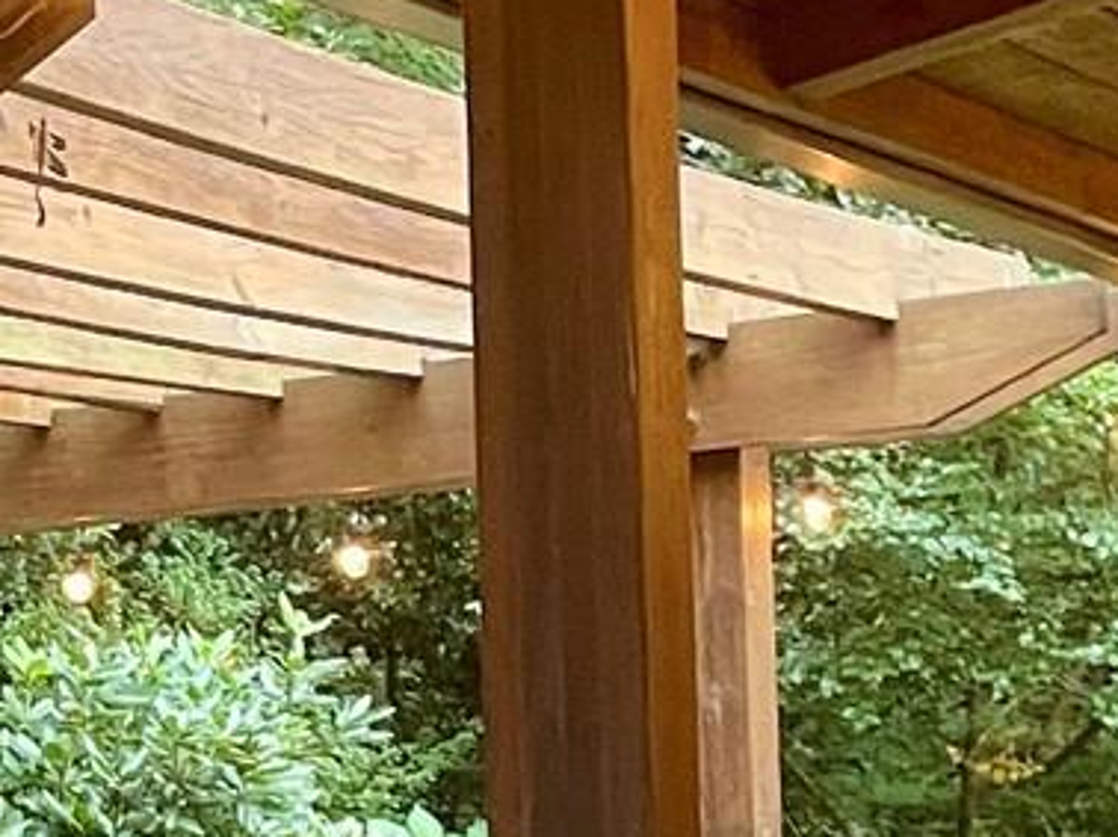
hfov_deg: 12.7
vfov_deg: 10.4
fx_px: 4551
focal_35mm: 141
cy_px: 914
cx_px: -946
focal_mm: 4.2
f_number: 1.6
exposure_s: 1/60
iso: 320
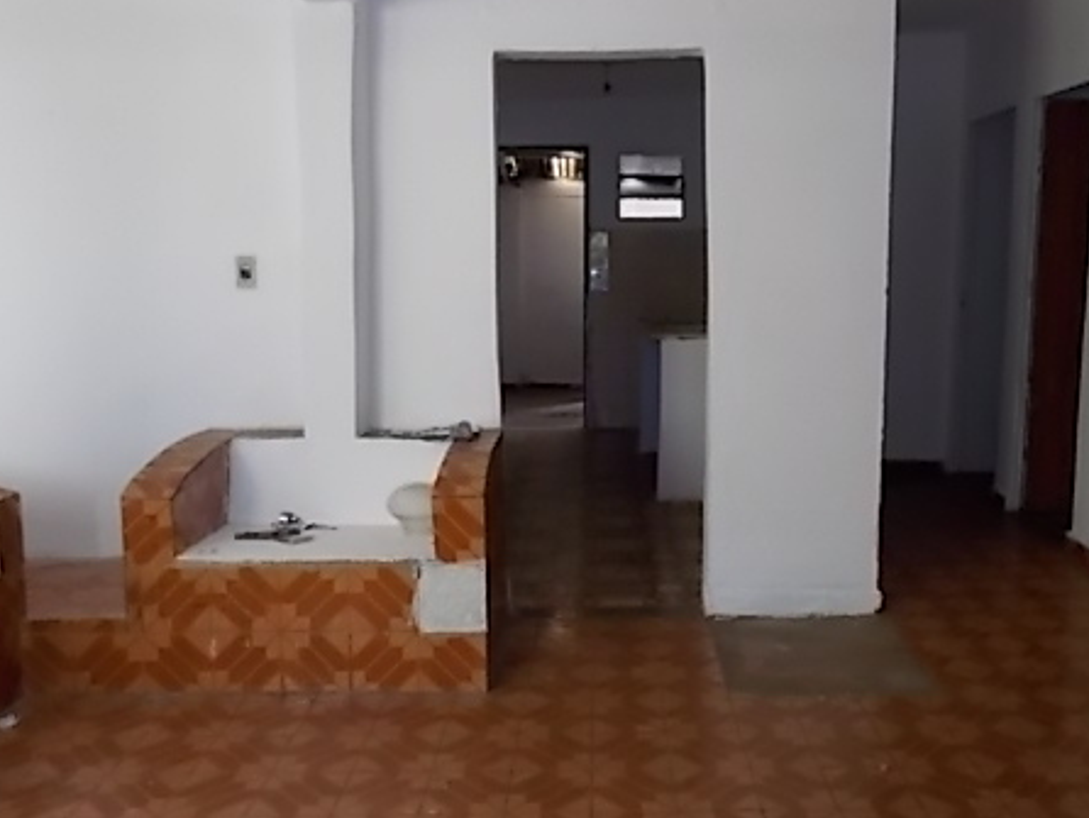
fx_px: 1039
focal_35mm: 33
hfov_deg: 55.1
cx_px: 628
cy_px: 374
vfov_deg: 42.9
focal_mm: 4
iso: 160
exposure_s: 1/30
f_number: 3.1
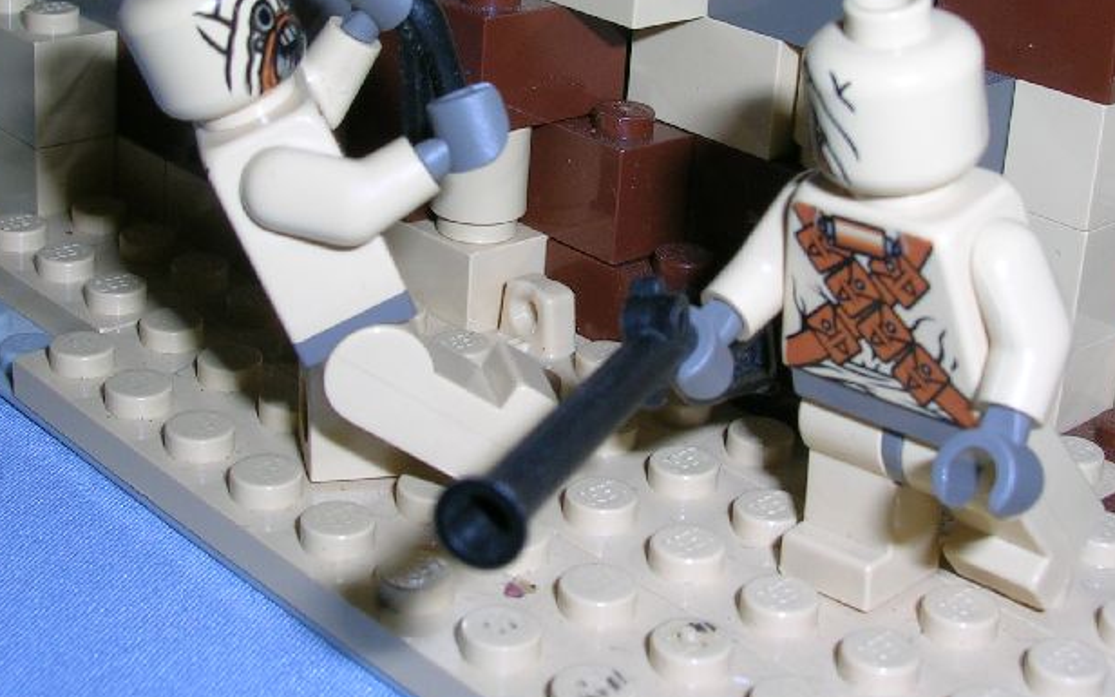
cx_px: 563
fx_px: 2158
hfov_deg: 29.0
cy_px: 210
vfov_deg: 18.3
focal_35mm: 71
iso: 50
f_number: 5.5
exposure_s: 1/60.1
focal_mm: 8
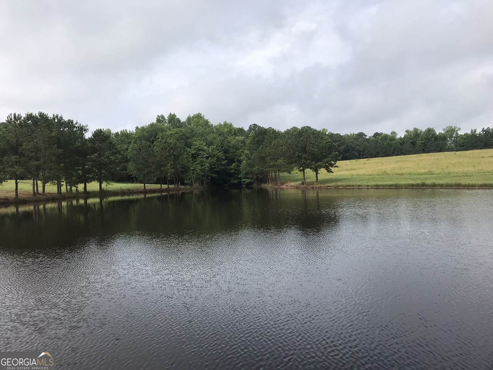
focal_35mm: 28
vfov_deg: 49.7
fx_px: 399
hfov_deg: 63.4
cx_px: 246
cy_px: 185
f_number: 1.8
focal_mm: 3.99
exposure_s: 1/2398
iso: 20
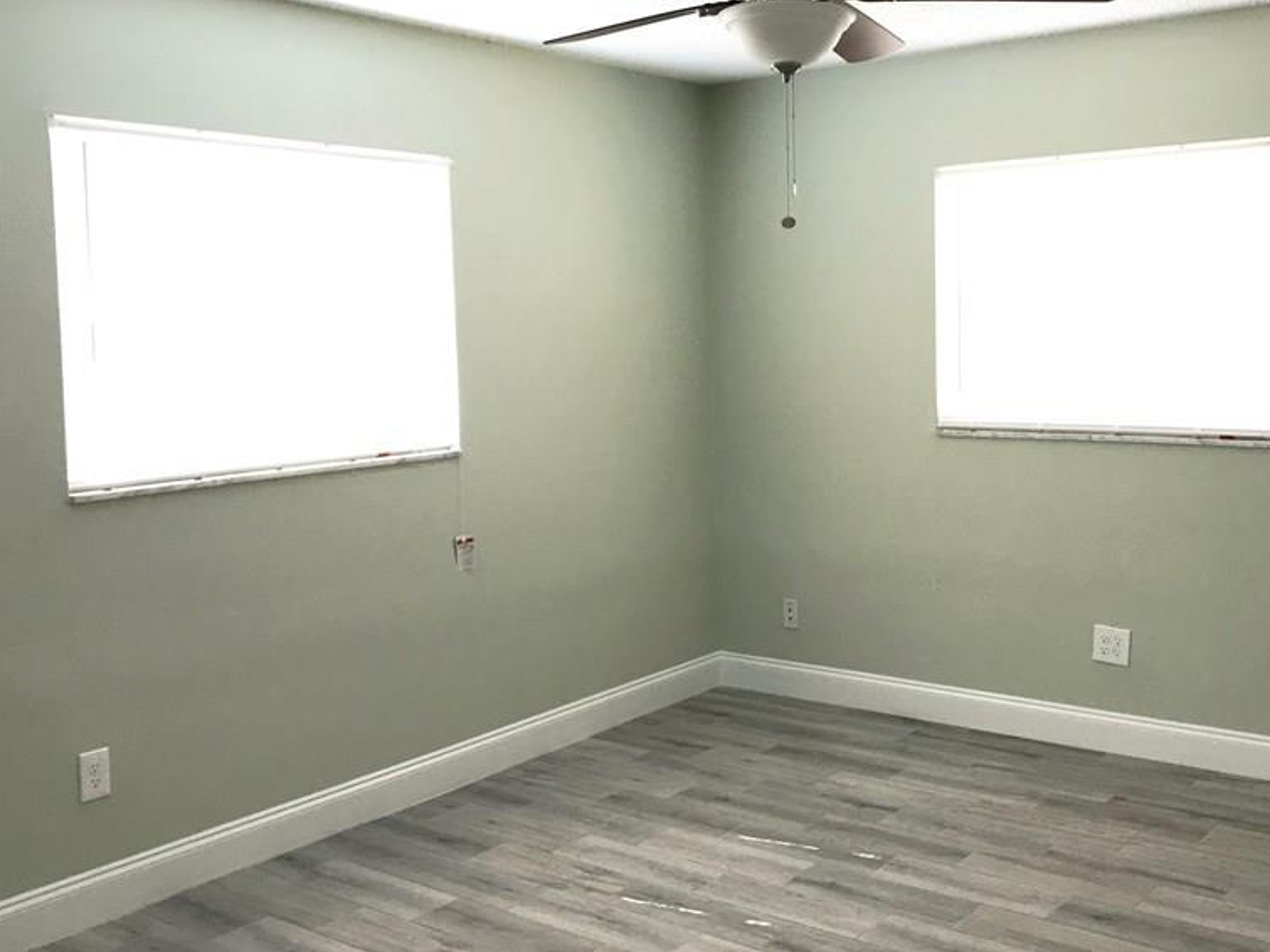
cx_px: 728
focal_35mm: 38
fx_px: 1394
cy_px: 429
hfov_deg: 48.8
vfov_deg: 37.7
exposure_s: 1/20
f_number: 1.8
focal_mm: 3.99
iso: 40
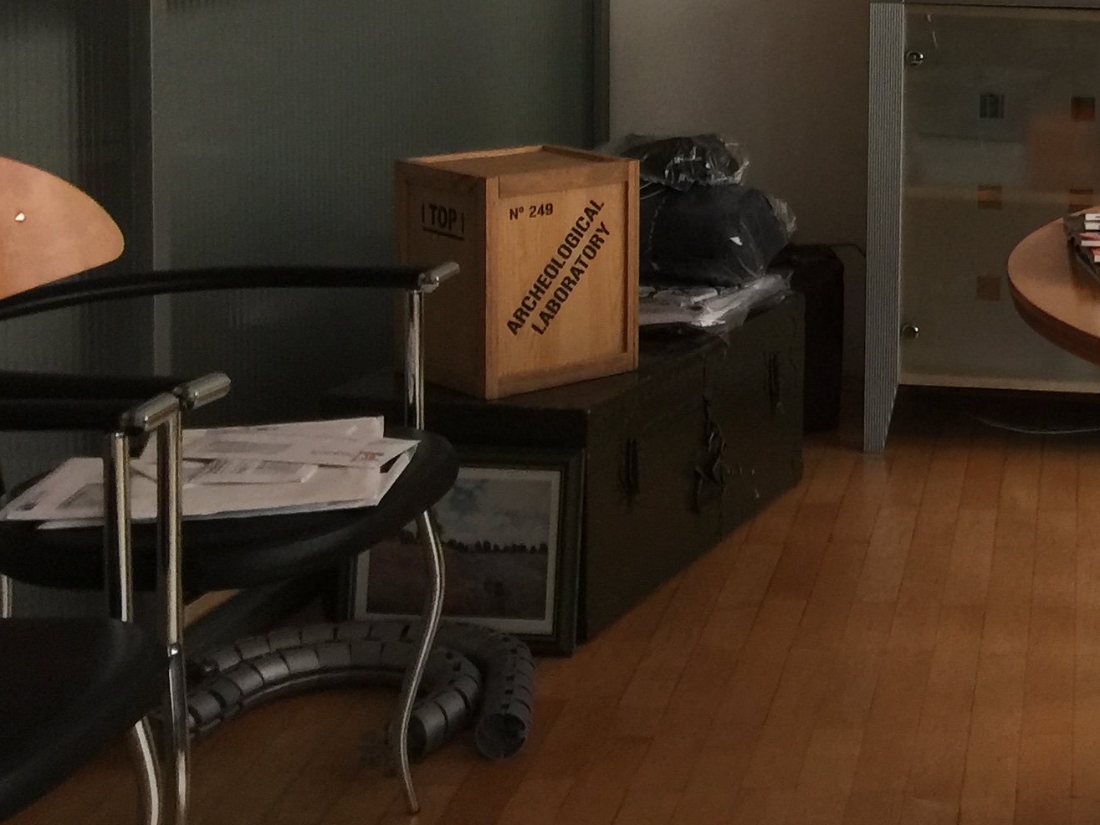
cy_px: 8
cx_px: 1276
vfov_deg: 19.8
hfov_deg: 24.8
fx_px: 2288
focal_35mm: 72
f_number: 2.2
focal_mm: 4.15
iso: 64
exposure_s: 1/17
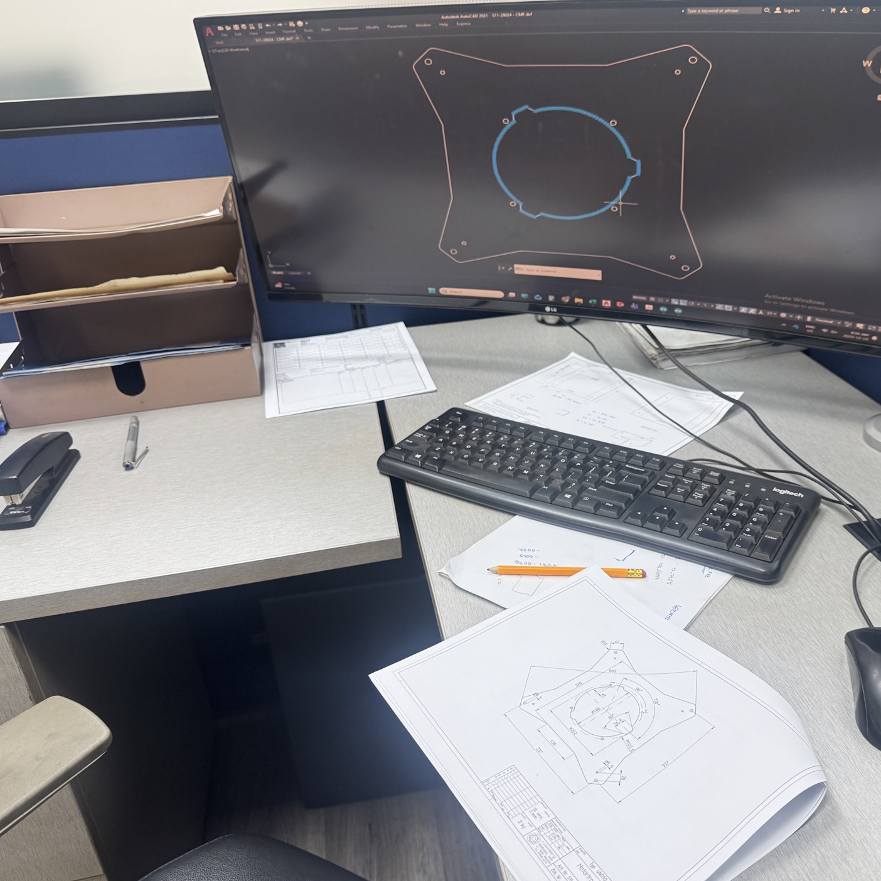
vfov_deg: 55.6
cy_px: 446
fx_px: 835
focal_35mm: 29
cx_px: 532
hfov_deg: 55.2
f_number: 1.78
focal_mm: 6.76
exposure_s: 1/120
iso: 200
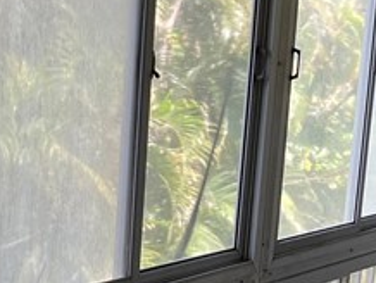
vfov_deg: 11.6
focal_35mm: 122
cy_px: 450
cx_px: -33
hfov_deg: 15.7
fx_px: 1327
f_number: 1.5
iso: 50
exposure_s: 1/380
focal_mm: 5.7
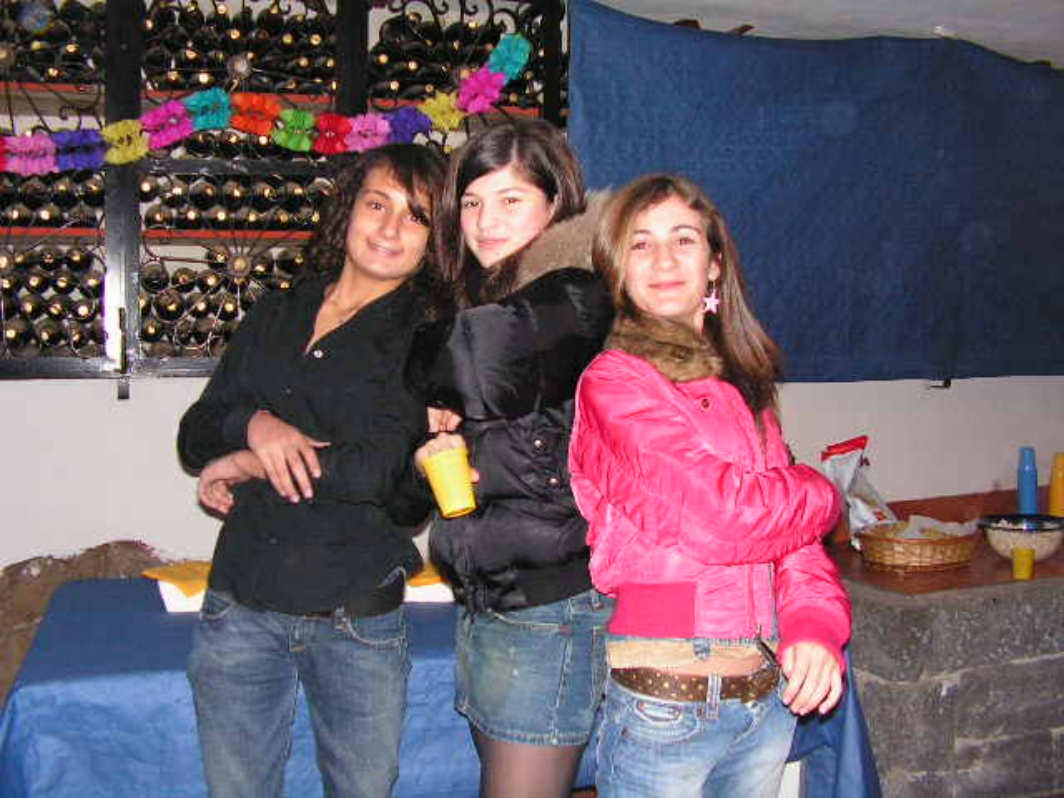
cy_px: 399
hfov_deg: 51.4
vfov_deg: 39.7
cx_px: 532
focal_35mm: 36
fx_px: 1107
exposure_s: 1/40
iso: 200
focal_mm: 6
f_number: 3.2
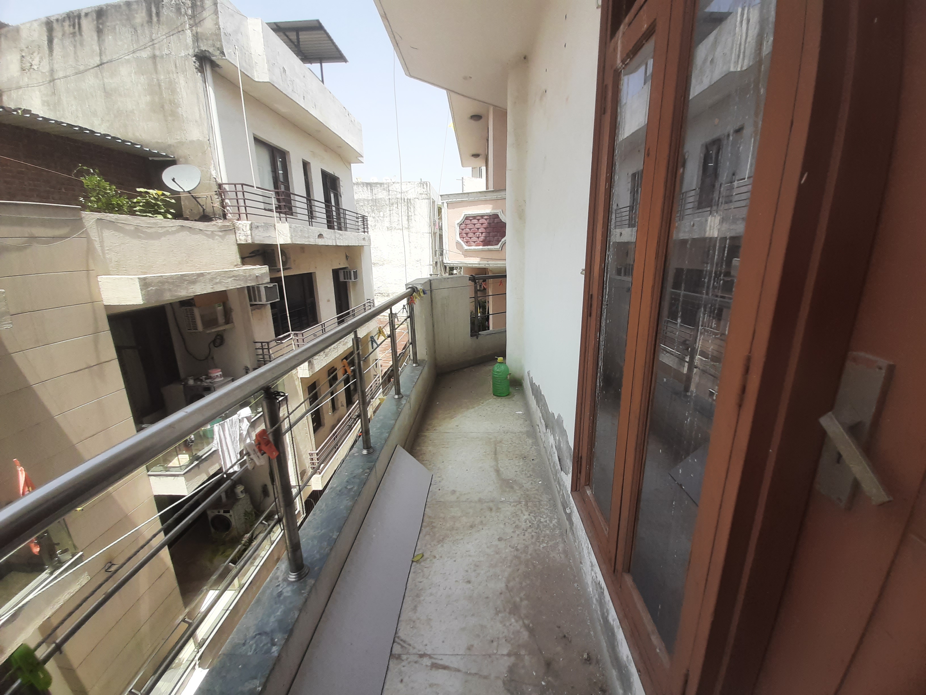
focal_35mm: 13
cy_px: 348
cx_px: 463
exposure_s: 1/520
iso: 40
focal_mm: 1.42
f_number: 2.2
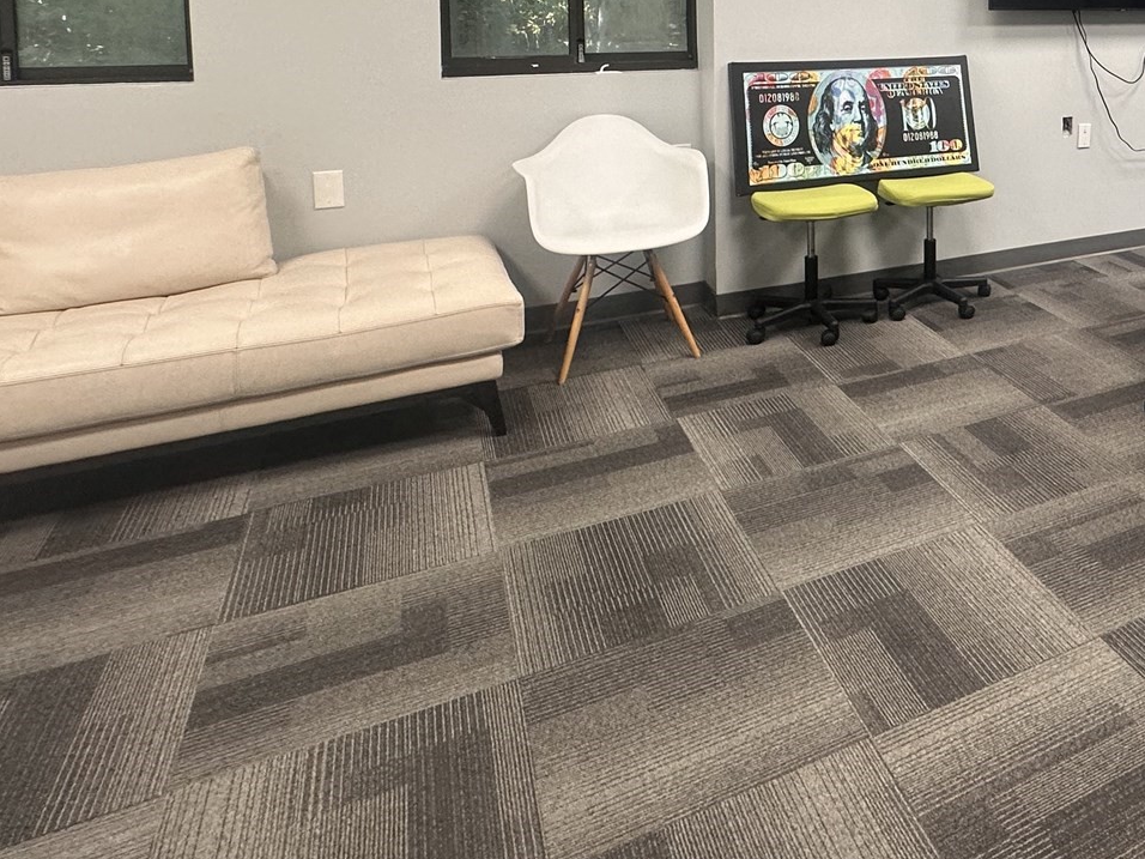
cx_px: 1071
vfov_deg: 42.6
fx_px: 992
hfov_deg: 51.5
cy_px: 72
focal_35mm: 30
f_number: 2.2
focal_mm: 2.22
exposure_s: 1/120
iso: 160
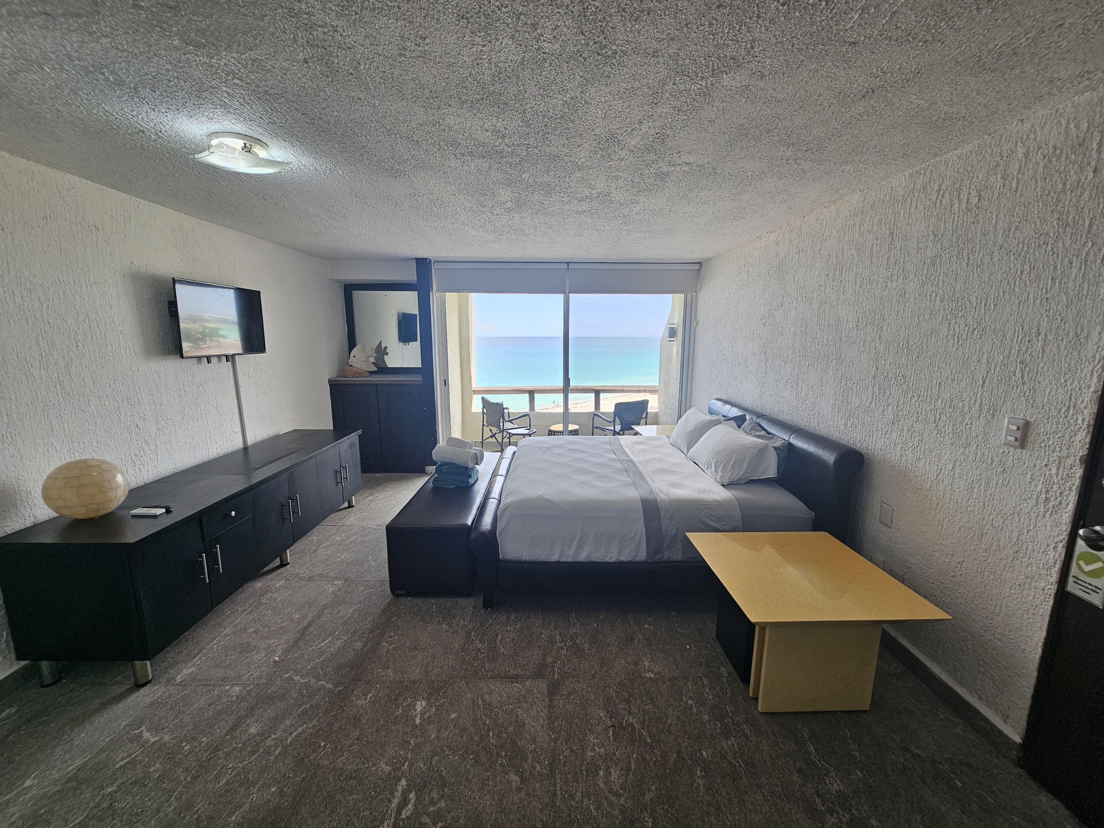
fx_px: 415
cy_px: 414
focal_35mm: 13
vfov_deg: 89.9
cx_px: 552
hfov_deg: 106.2
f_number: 2.2
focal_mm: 2.2
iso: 50
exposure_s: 1/132
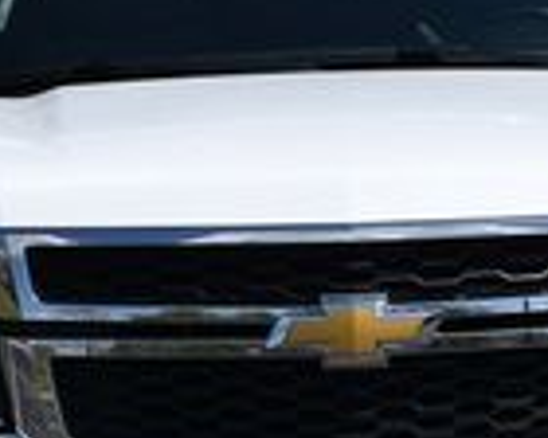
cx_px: 360
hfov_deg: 7.1
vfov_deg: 5.7
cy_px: 182
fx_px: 4395
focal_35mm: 271
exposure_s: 1/400
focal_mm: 42
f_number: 10
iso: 100
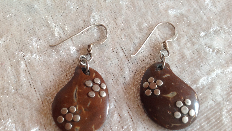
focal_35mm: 39
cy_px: 89
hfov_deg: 51.6
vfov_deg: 30.2
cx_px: 117
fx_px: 240
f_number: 2.4
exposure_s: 1/30
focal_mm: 4.28
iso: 50
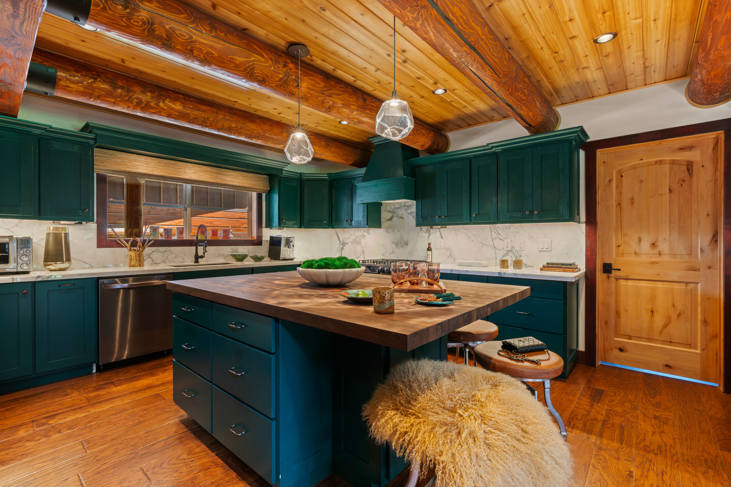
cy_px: 244
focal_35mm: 16
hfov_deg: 96.7
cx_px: 366
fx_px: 325
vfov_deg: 73.8
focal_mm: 16
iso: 100
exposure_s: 6
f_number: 11
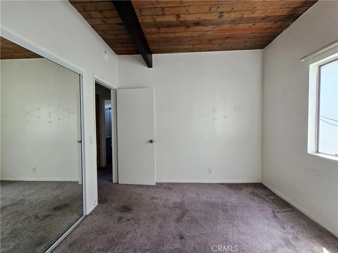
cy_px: 126
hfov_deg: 106.2
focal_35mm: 13
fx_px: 127
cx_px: 169
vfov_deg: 89.9
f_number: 2.2
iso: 50
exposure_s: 1/120
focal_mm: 2.2
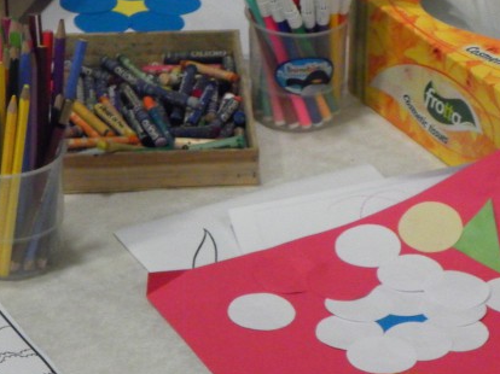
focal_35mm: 198
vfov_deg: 7.5
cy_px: 211
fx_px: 2858
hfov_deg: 10.0
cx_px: 319
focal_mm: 20.8
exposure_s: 1/13
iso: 200
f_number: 4
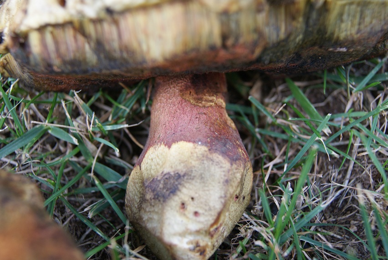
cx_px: 194
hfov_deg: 43.5
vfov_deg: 30.0
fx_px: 486
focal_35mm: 45
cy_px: 130
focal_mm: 30
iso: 250
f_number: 4.5
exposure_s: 1/50
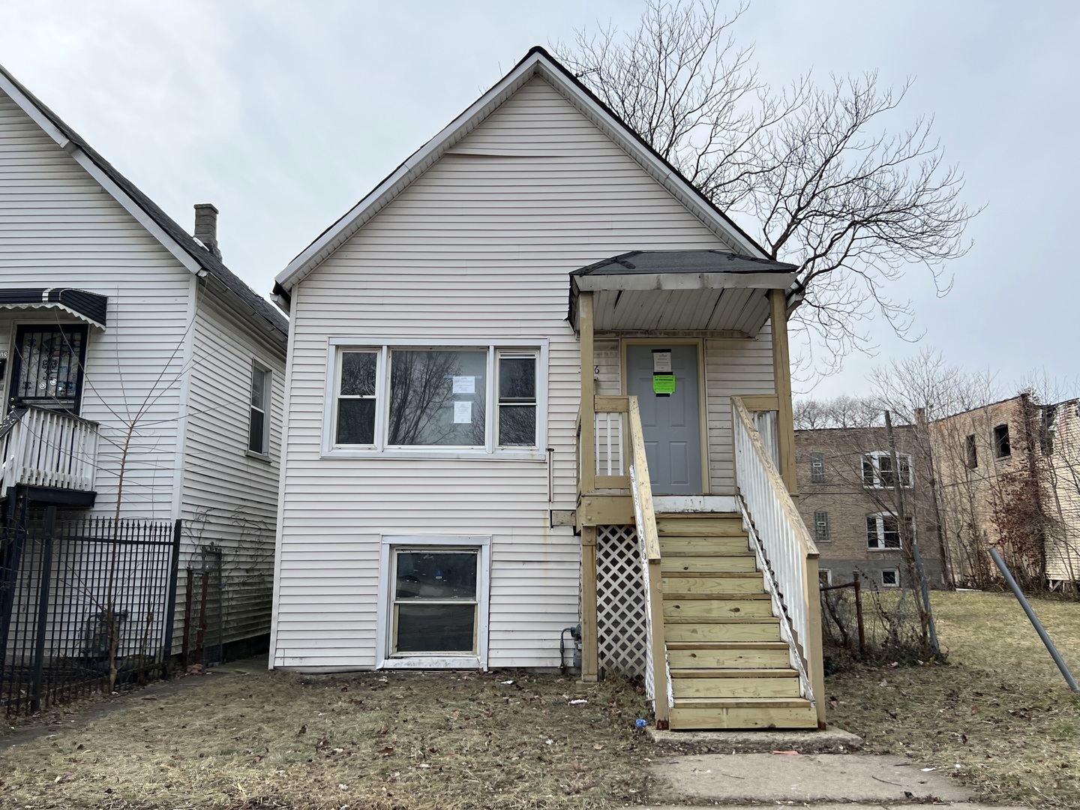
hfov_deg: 67.3
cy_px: 405
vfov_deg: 53.1
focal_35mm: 26
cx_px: 540
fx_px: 811
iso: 50
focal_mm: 5.7
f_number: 1.5
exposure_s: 1/3831
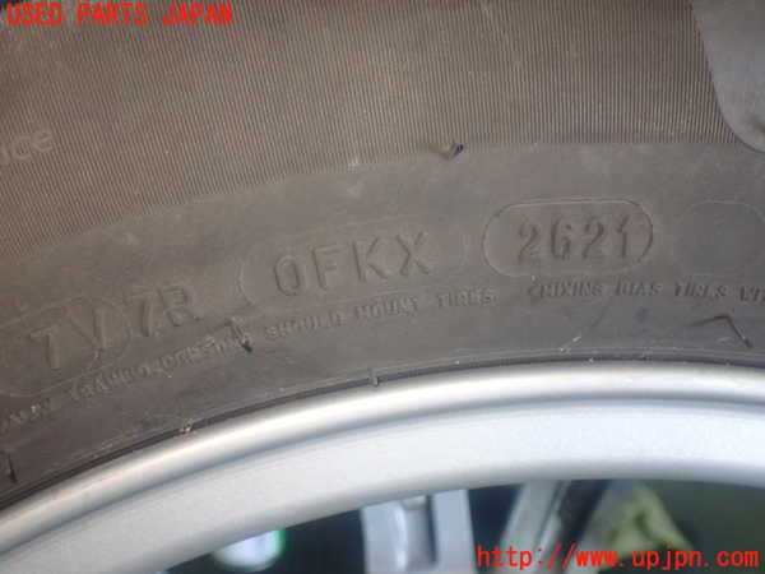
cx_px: 382
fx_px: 1039
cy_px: 287
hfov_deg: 40.4
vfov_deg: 30.9
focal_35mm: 47
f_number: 3.1
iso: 800
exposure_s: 1/40
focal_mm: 8.4
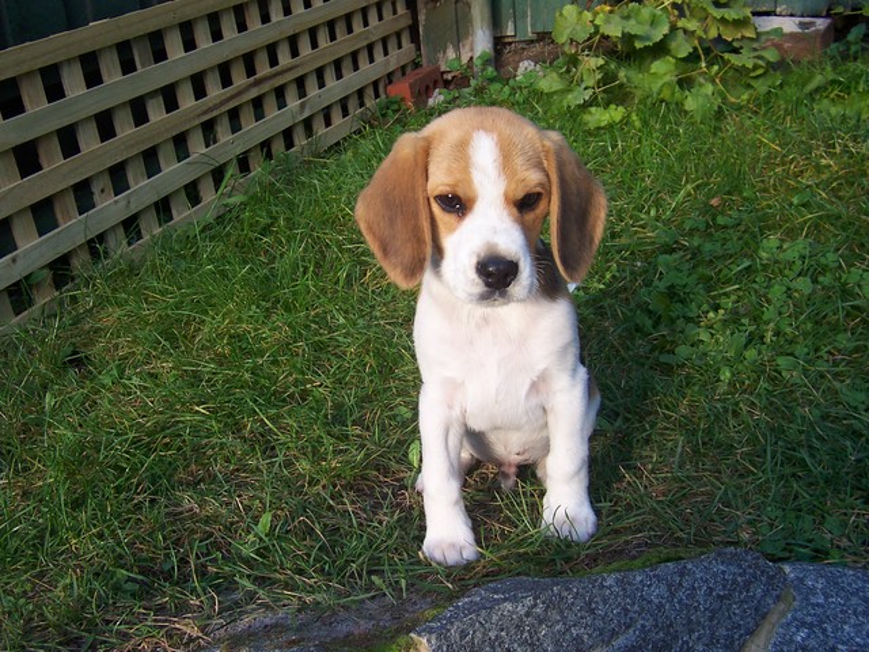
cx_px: 434
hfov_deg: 52.6
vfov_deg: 40.7
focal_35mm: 35
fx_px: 879
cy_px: 326
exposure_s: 1/250
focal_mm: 5.6
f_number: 2.8
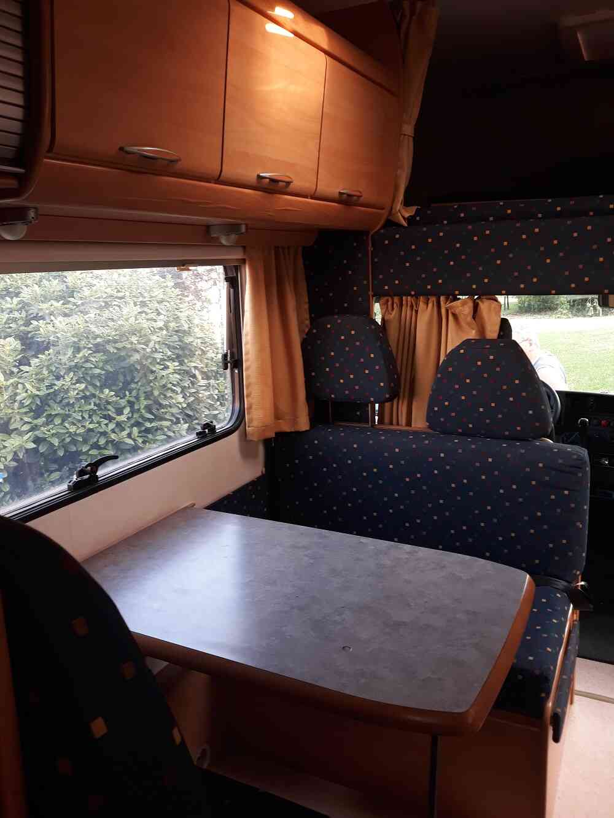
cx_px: 307
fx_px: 638
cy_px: 409
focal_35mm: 27
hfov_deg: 51.4
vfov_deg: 65.3
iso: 40
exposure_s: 1/50
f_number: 1.7
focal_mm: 3.71
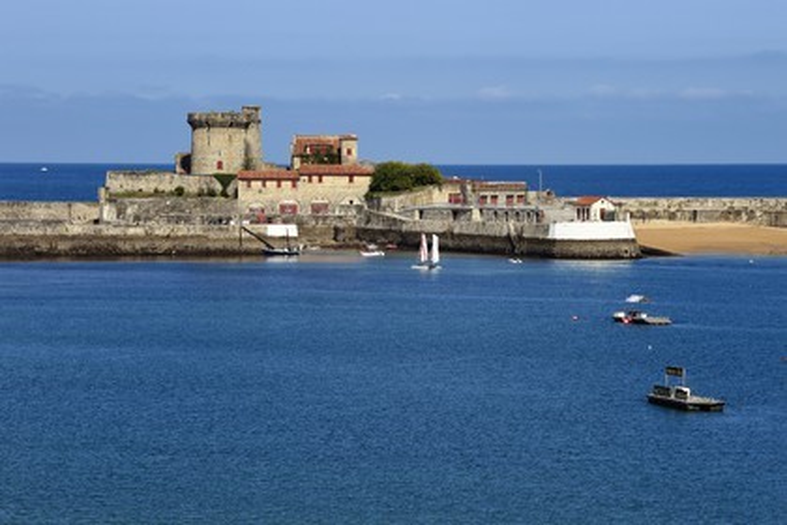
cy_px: 262
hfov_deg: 10.3
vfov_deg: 6.9
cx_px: 394
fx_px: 4372
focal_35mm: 200
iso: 200
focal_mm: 200
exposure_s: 1/400
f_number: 11
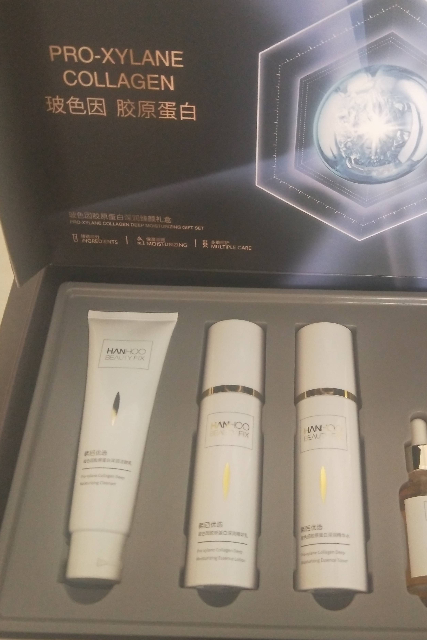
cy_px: 303
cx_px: 270
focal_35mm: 32
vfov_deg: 58.7
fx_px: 569
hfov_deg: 40.8
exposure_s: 1/25
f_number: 1.7
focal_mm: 4.27
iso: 279
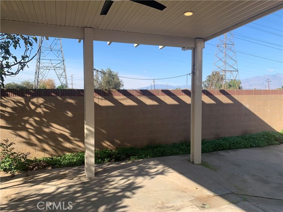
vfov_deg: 53.1
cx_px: 142
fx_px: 213
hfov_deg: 67.3
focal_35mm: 26
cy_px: 106
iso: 25
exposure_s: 1/1332
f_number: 1.8
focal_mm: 4.25
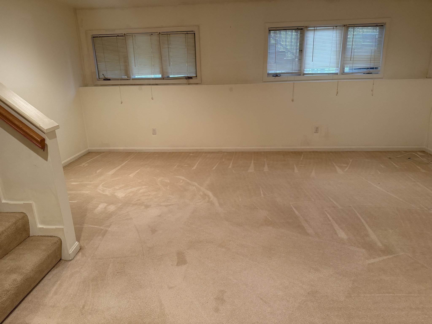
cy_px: 162
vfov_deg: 56.8
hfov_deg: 71.6
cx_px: 216
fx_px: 300
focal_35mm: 24
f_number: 1.78
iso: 200
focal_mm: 6.76
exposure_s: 1/60
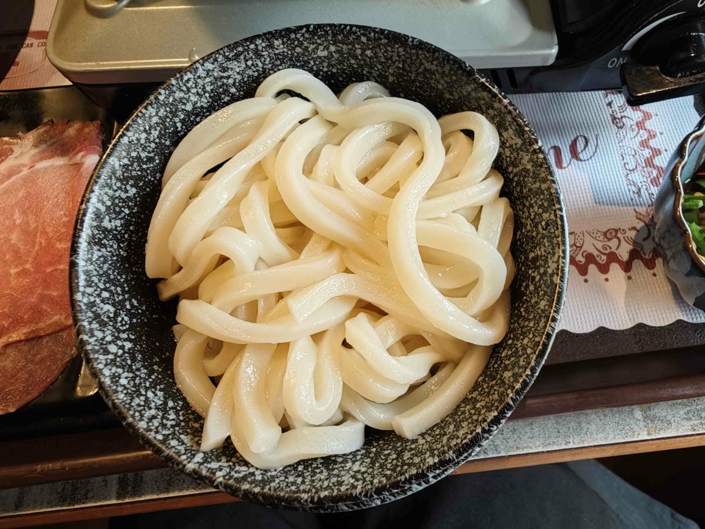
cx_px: 352
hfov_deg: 73.9
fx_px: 468
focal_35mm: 23
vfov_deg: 58.9
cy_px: 264
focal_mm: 2.03
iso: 160
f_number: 1.8
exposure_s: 1/60
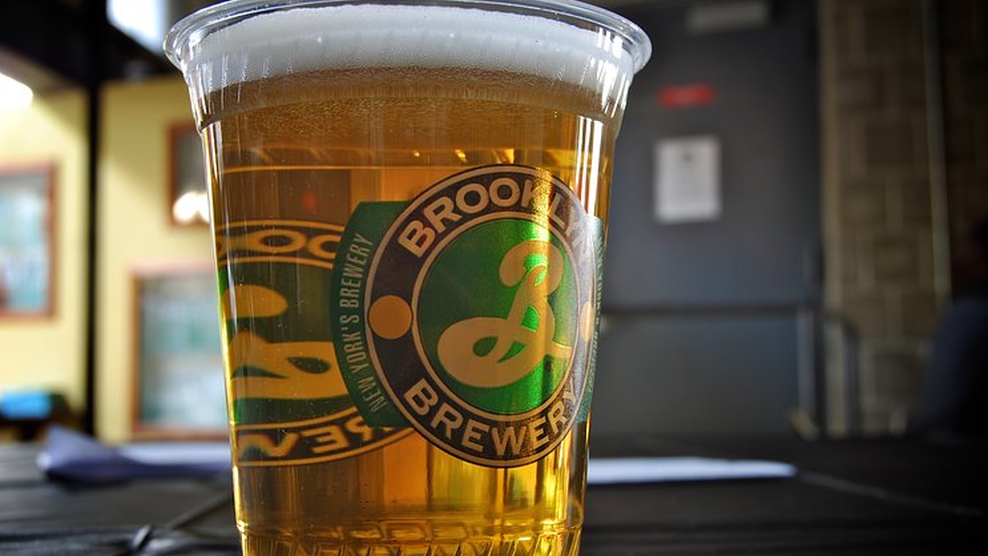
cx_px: 497
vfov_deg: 22.2
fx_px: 1415
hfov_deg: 38.5
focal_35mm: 54
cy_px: 281
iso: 100
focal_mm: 34
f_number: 9
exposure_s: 10
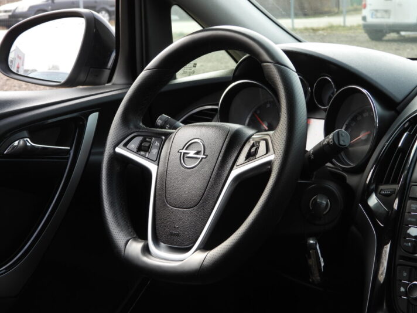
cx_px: 208
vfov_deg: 19.6
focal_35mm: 75
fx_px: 903
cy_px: 156
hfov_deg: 26.0
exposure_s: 1/125
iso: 100
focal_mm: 13.5
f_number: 3.5
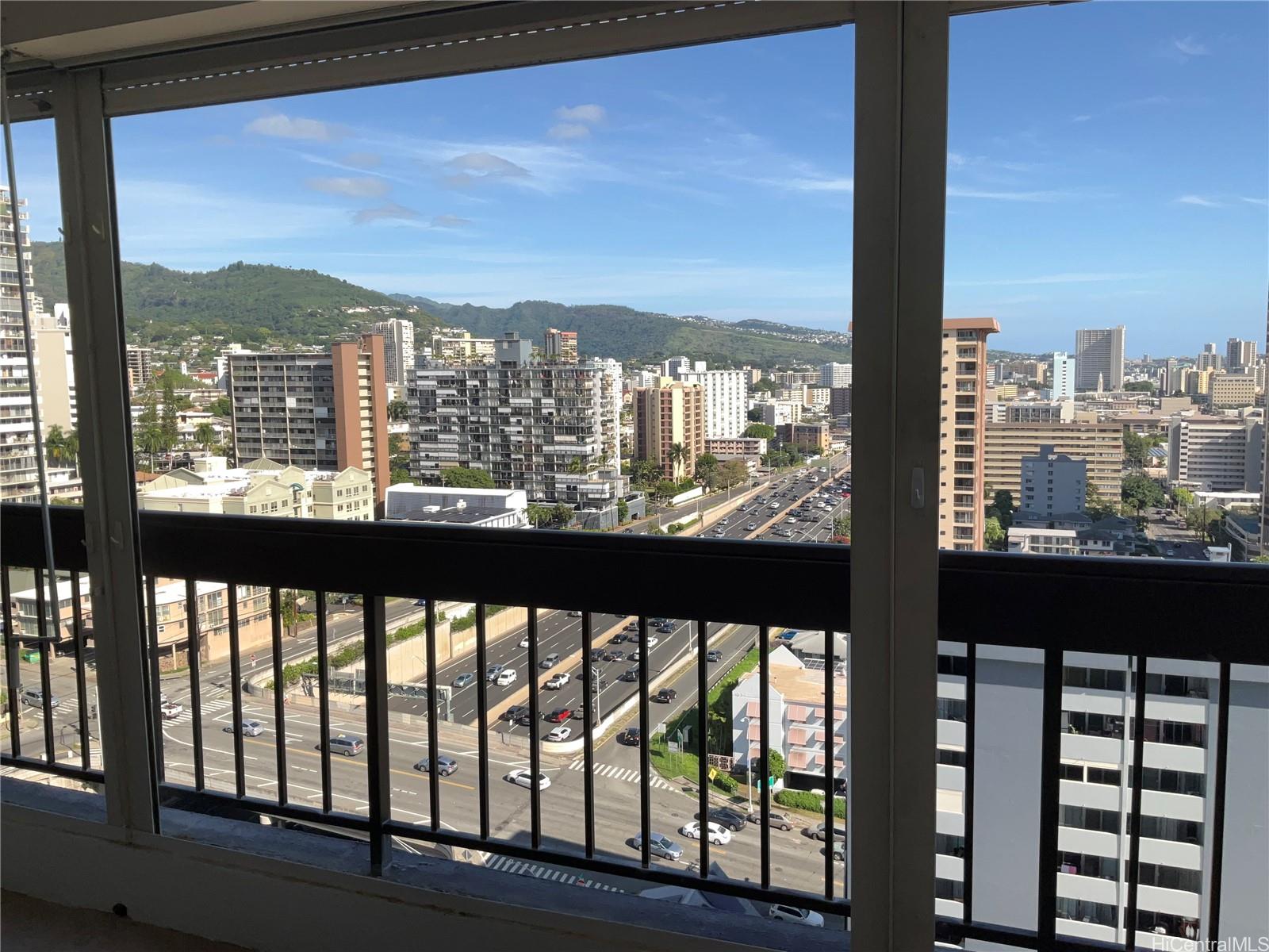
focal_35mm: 29
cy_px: 476
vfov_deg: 48.2
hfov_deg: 61.7
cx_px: 634
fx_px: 1063
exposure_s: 1/1984
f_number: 1.8
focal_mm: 3
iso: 25
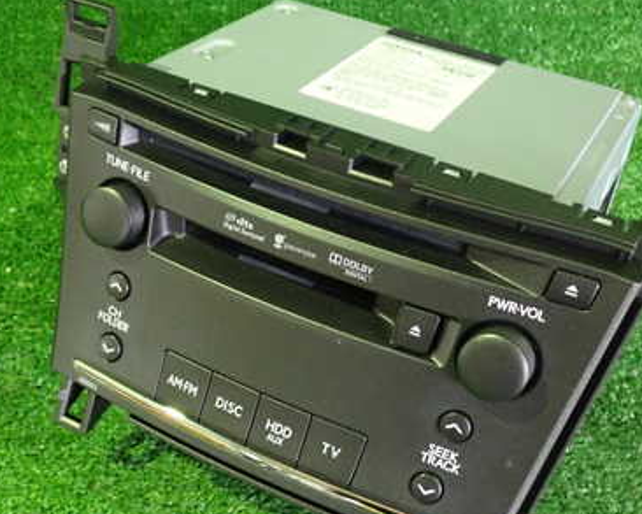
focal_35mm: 48
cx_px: 305
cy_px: 289
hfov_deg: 38.8
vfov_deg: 31.4
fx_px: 912
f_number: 2.3
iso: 800
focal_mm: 5.4
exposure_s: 1/25
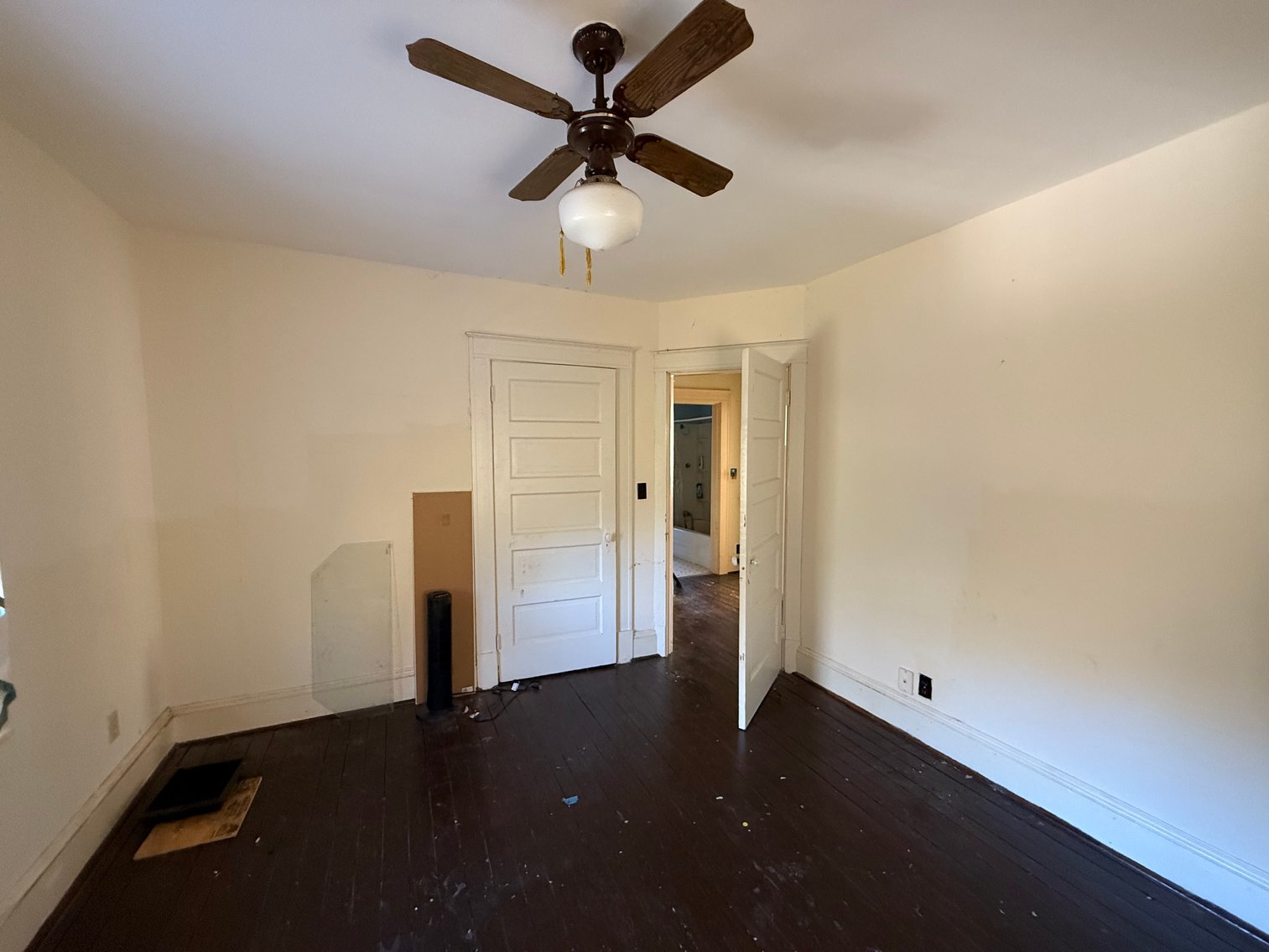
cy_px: 476
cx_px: 634
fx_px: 513
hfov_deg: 102.1
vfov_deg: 85.7
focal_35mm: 14
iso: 400
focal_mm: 2.22
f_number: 2.2
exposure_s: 1/60
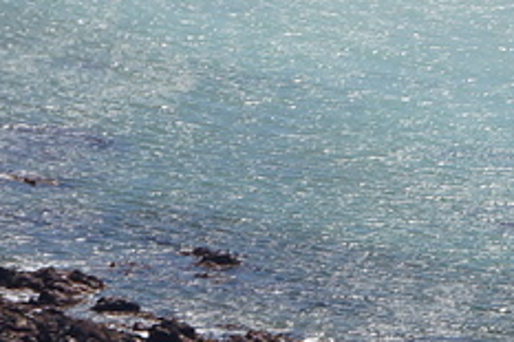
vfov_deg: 1.9
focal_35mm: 720
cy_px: -603
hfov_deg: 2.8
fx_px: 10272
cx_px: -852
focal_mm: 70
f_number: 11
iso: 100
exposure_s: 1/160
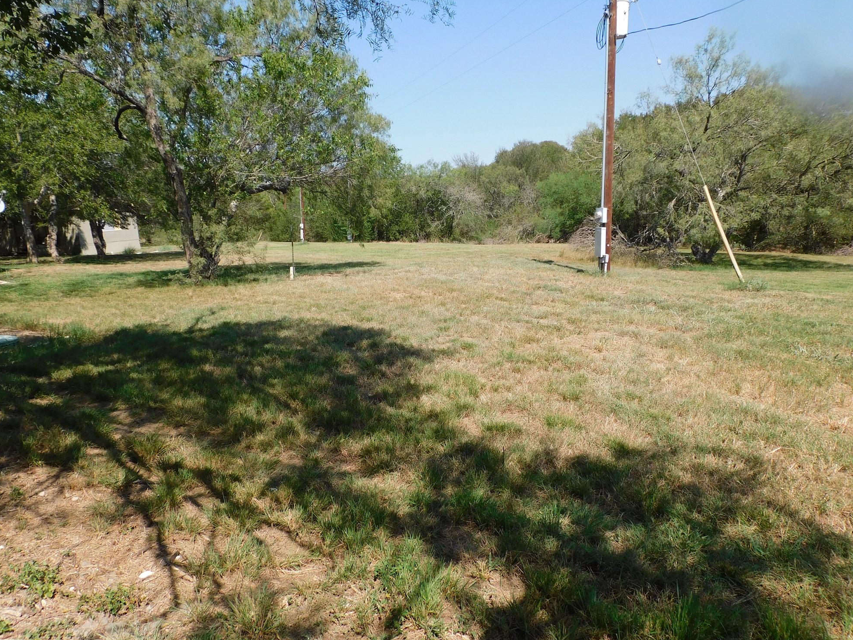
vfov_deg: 54.9
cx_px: 412
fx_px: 616
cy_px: 307
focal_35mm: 25
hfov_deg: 69.4
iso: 125
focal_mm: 4.3
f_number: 3.3
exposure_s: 1/1000
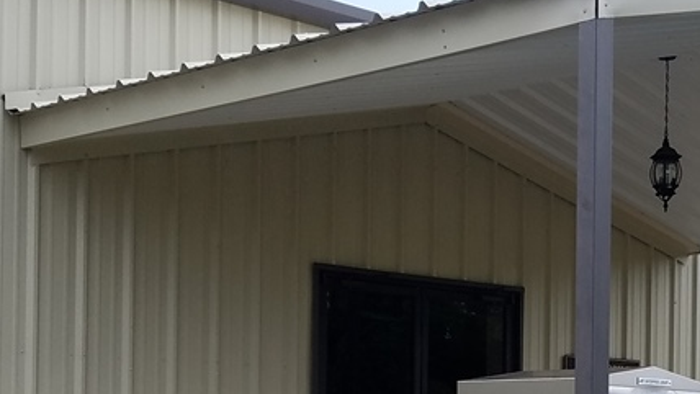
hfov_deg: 36.8
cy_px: 389
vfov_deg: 21.9
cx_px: 626
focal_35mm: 53
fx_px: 984
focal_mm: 4.2
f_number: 1.7
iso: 50
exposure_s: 1/140
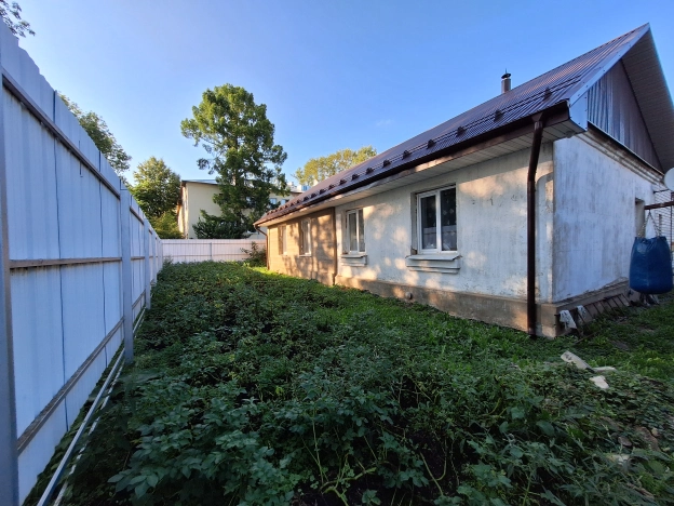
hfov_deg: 106.2
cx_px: 337
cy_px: 253
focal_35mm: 13
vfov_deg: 89.9
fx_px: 253
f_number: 2.2
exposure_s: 1/614
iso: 40
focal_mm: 1.74
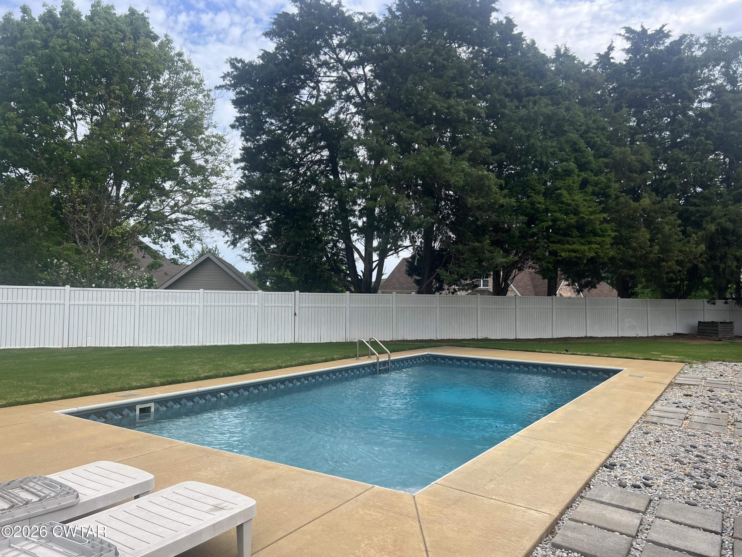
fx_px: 557
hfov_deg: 67.3
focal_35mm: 26
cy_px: 278
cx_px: 371
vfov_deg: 53.1
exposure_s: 1/2008
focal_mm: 5.7
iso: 50
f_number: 1.5
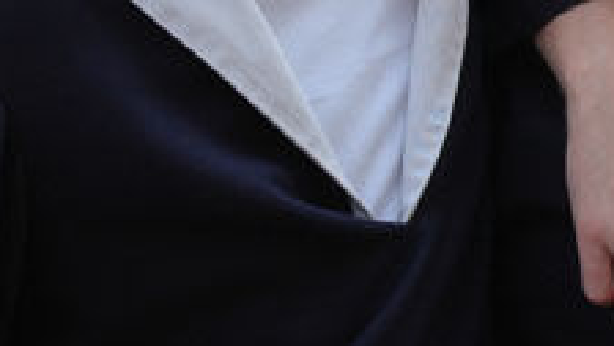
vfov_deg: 6.9
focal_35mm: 174
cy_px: -82
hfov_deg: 12.0
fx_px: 2831
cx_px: 803
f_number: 6.3
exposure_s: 1/80
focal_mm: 31
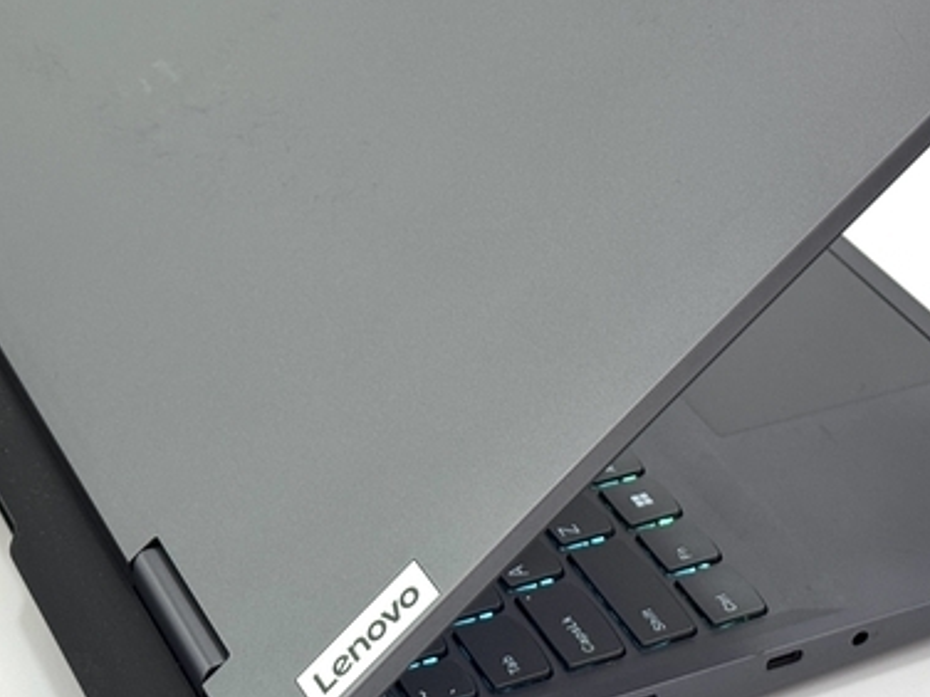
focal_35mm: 102
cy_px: 148
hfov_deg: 19.3
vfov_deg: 14.4
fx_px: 2740
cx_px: 458
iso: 64
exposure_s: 1/100
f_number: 1.78
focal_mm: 6.76
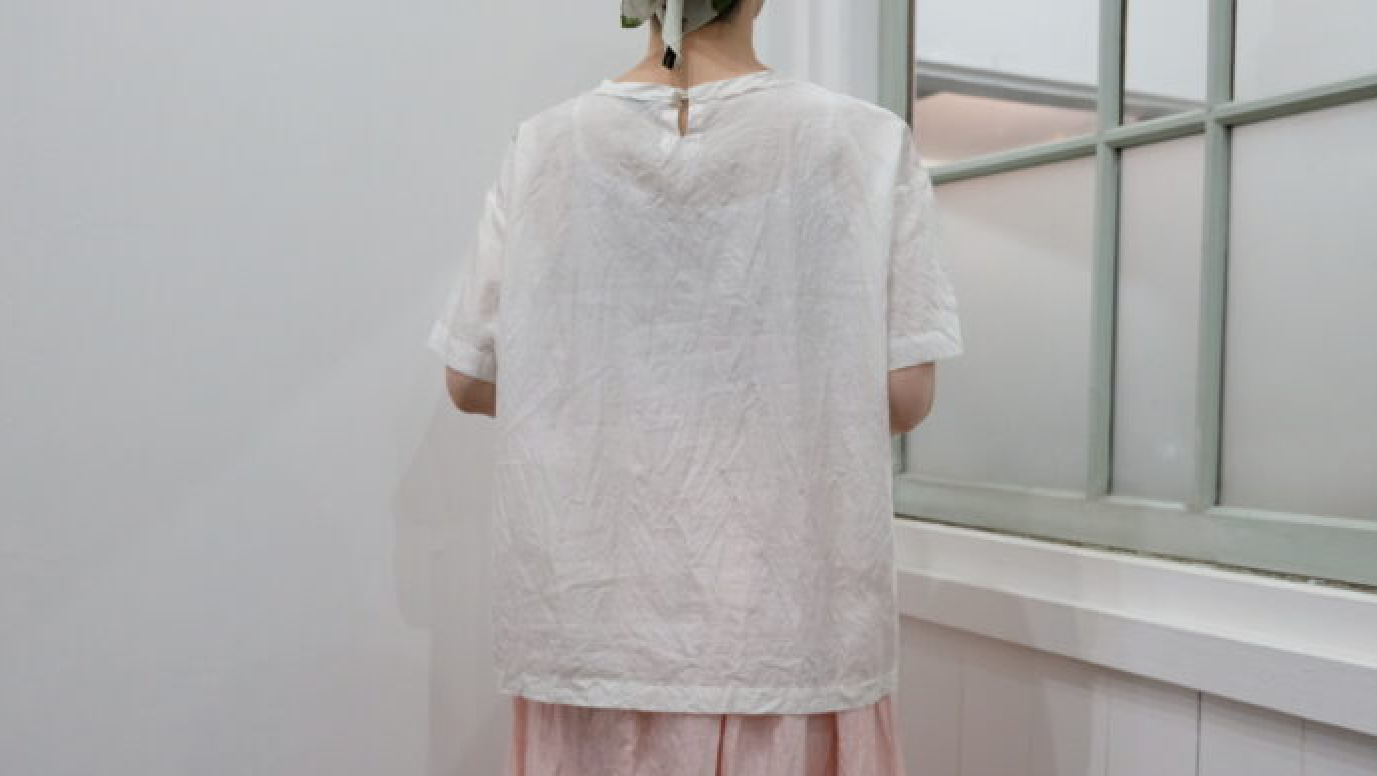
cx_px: 695
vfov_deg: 34.6
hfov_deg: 58.0
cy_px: 433
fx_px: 1242
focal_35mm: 34
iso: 2500
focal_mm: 21.4
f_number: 3.6
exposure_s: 1/100
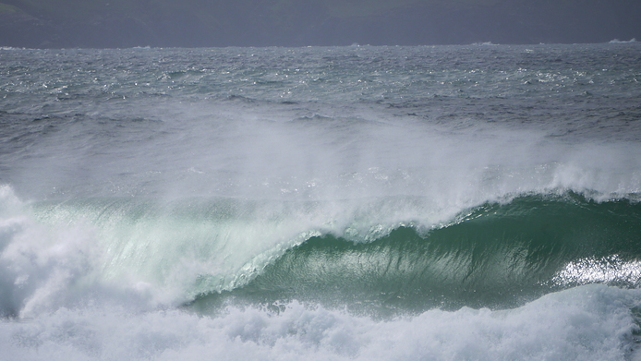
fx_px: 8366
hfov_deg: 4.4
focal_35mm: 492
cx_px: 303
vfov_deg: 2.5
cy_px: 201
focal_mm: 200
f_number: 6.3
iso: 100
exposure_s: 1/1000
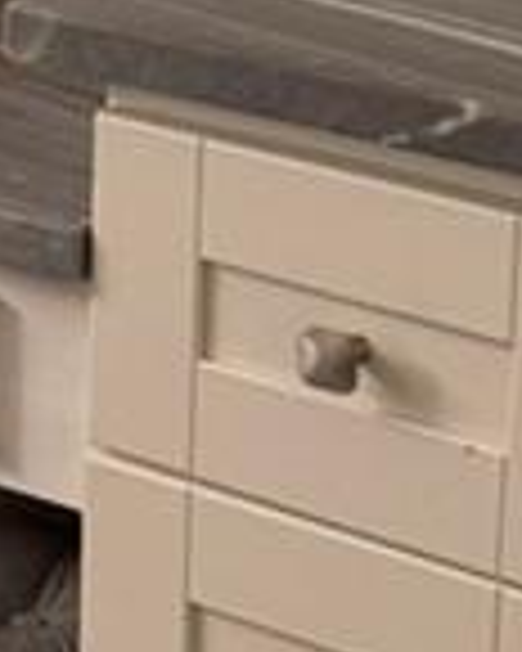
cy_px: 13
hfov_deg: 7.0
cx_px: -1116
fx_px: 3746
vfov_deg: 9.9
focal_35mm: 194
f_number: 1.78
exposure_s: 1/60
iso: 160
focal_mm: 6.76
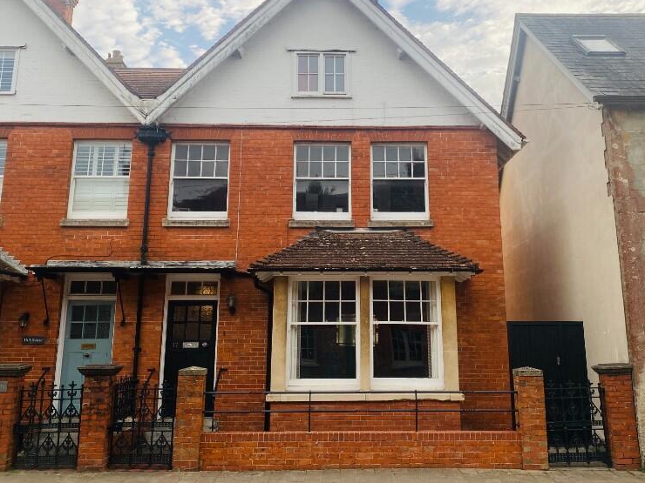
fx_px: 671
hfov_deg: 51.3
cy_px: 171
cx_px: 346
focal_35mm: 36
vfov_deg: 39.3
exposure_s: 1/549
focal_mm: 4.25
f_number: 1.8
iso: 32
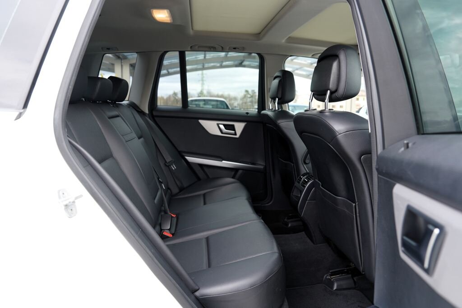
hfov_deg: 73.7
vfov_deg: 53.1
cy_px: 154
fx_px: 308
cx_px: 231
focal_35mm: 24
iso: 100
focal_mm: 24
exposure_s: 1/60
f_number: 4
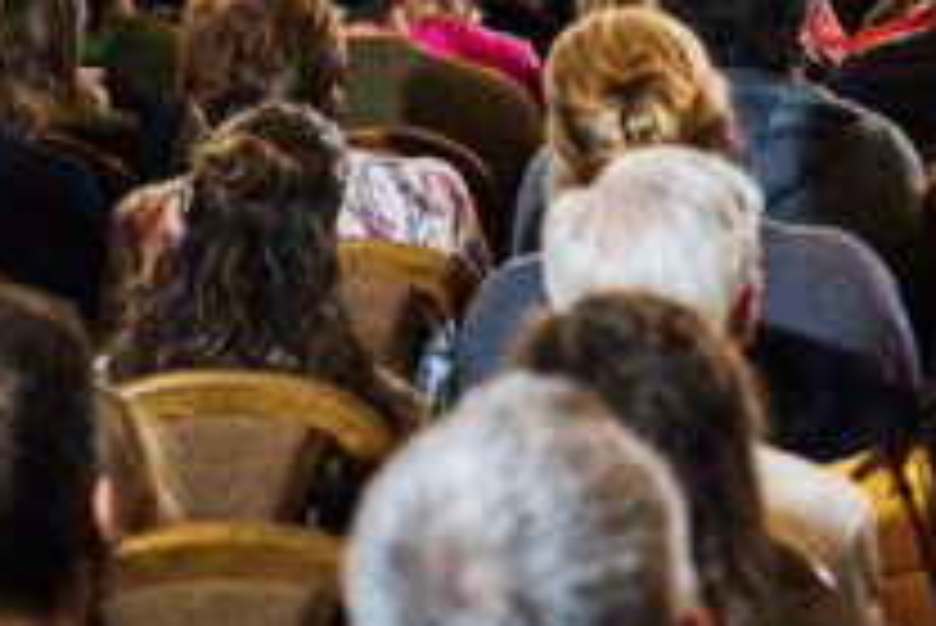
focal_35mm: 192
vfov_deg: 7.1
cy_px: -209
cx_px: 1562
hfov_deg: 10.2
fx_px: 4995
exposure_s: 1/400
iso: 12800
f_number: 3.2
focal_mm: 50
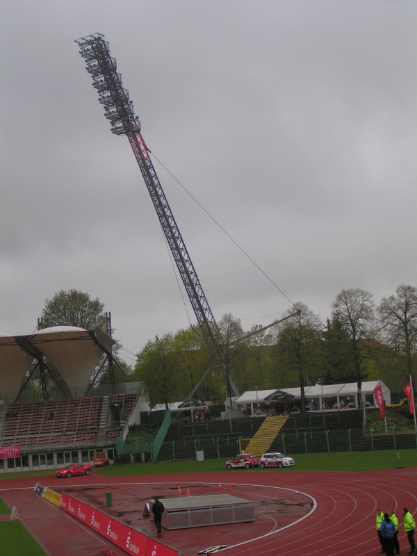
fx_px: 964
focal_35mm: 60
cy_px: 278
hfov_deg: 24.4
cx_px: 208
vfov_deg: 32.2
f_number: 3.2
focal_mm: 9.2
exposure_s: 1/400
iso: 50
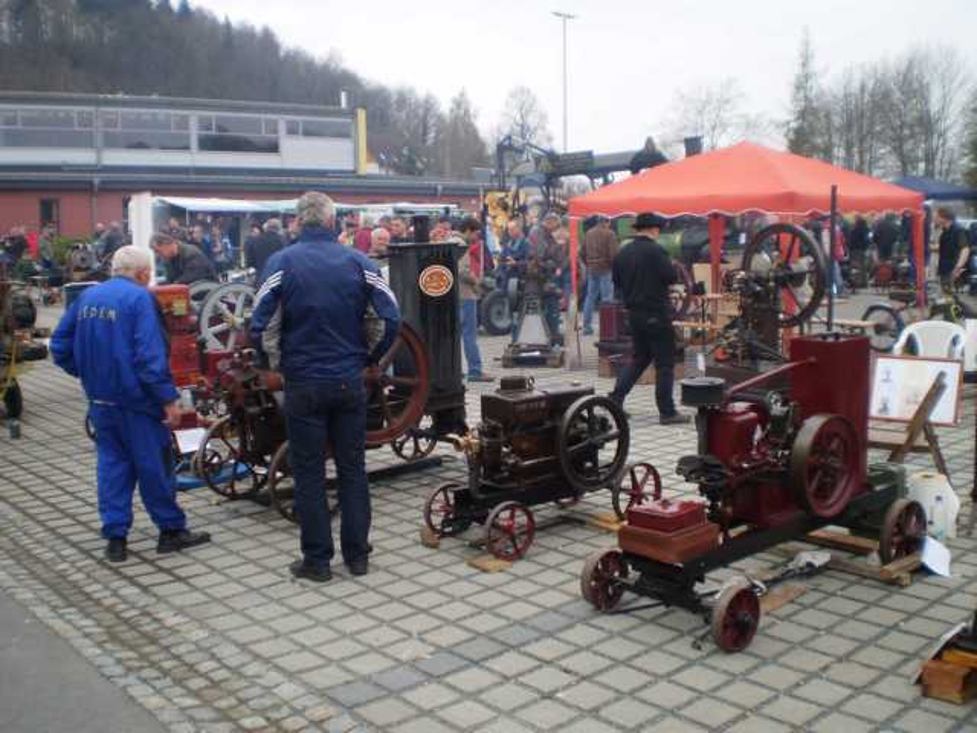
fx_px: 1016
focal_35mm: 36
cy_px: 366
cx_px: 488
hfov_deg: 51.4
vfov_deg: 39.7
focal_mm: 6.3
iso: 64
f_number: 3.1
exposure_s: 1/400
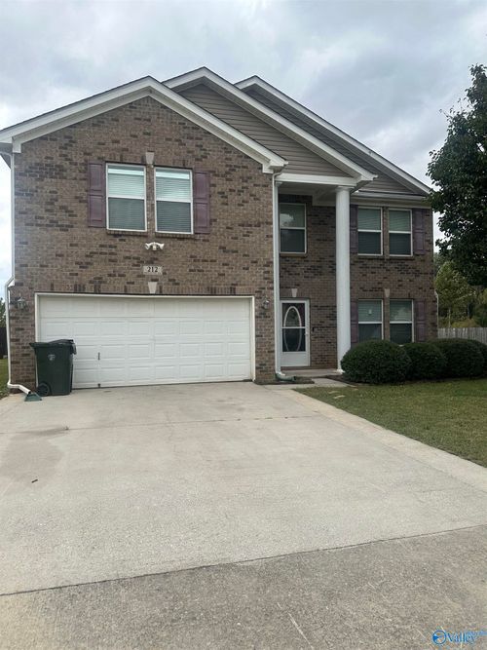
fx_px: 450
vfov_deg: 71.6
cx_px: 244
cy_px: 325
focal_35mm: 24
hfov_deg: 56.8
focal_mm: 6.86
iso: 80
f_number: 1.78
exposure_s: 1/2967
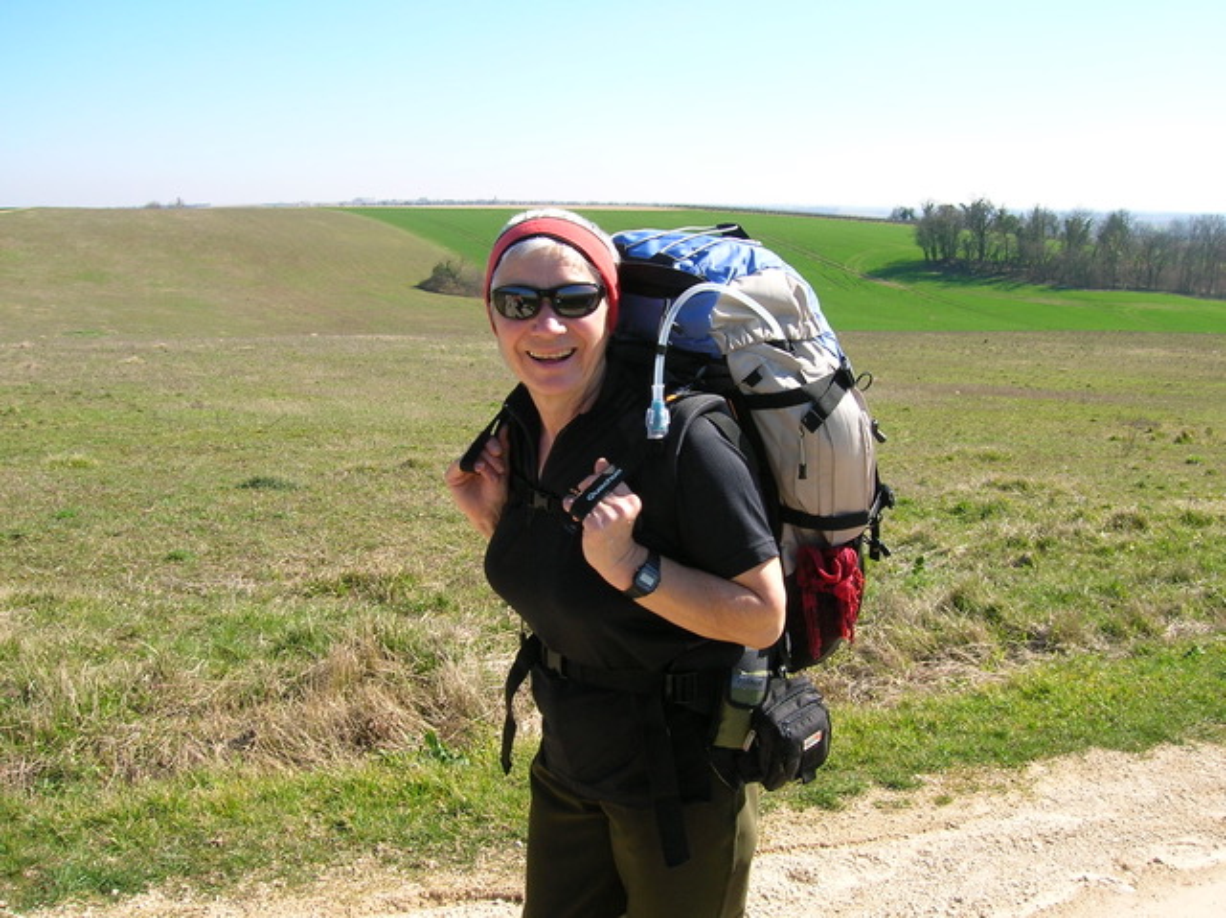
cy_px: 459
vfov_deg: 41.7
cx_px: 613
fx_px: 1203
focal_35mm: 34
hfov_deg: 54.0
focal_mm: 5.7
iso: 50
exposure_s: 1/210
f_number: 4.9
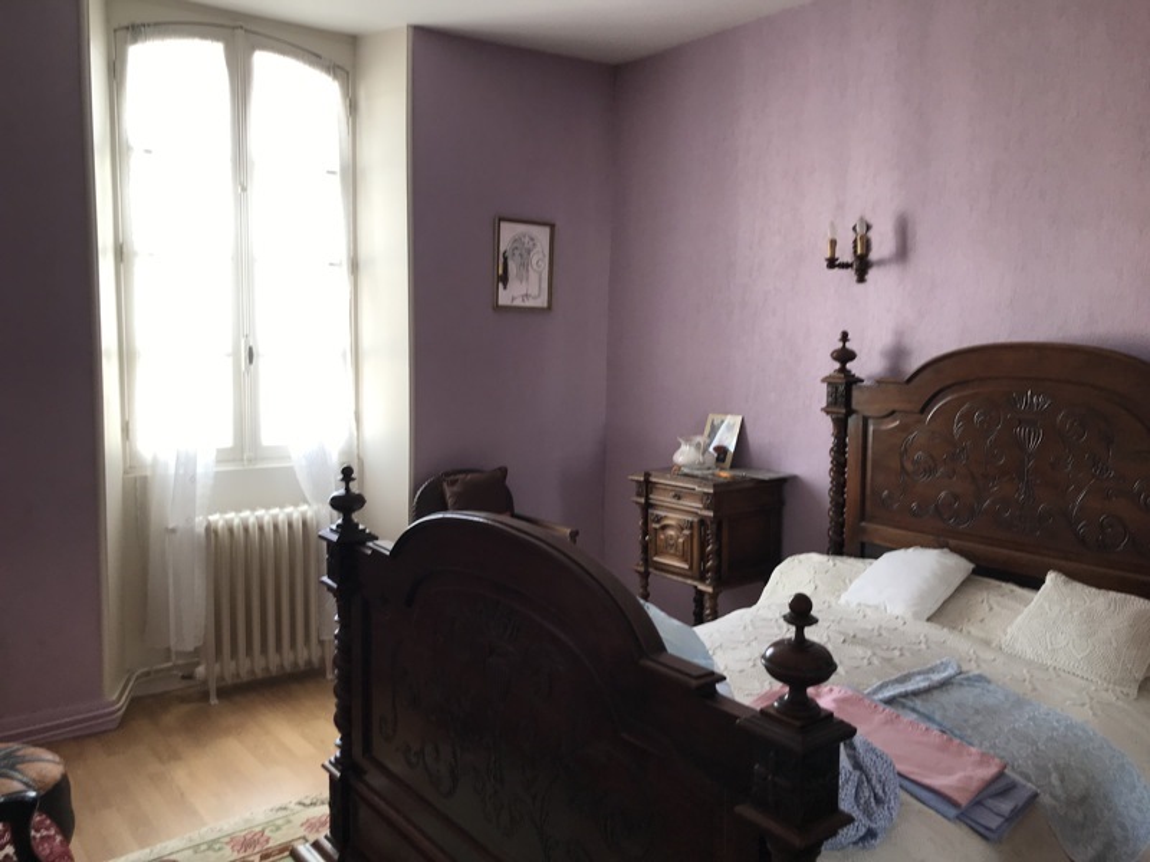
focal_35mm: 28
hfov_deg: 63.4
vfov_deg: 49.7
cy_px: 431
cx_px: 575
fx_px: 930
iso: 25
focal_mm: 3.99
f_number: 1.8
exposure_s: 1/50
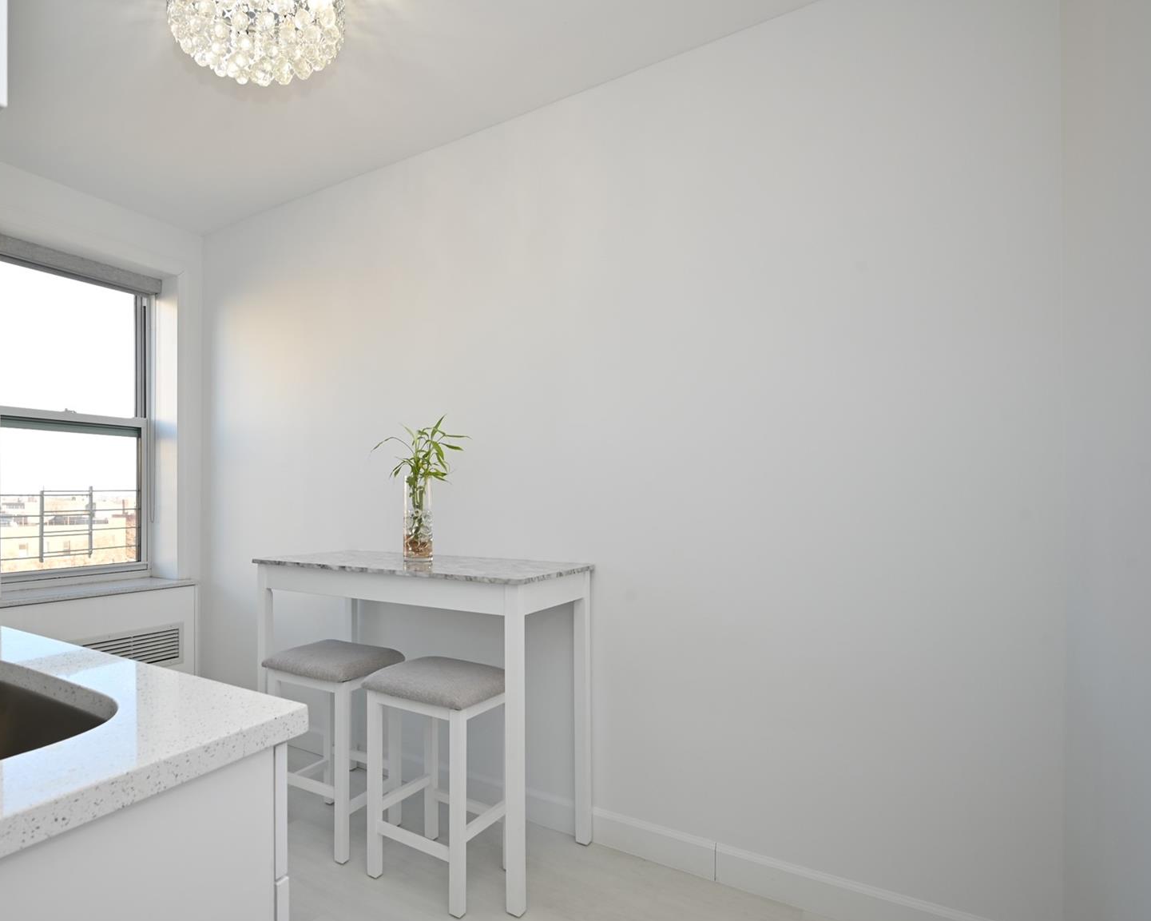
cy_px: 493
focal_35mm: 20
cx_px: 364
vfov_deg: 68.0
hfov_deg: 77.2
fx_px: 681
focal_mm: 15
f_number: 9
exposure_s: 1/25
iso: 250
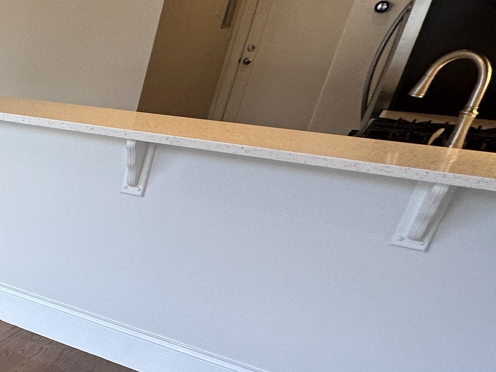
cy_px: 267
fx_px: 616
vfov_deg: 33.1
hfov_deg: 29.1
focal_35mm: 43
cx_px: -232
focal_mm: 2.22
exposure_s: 1/120
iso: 125
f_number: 2.2
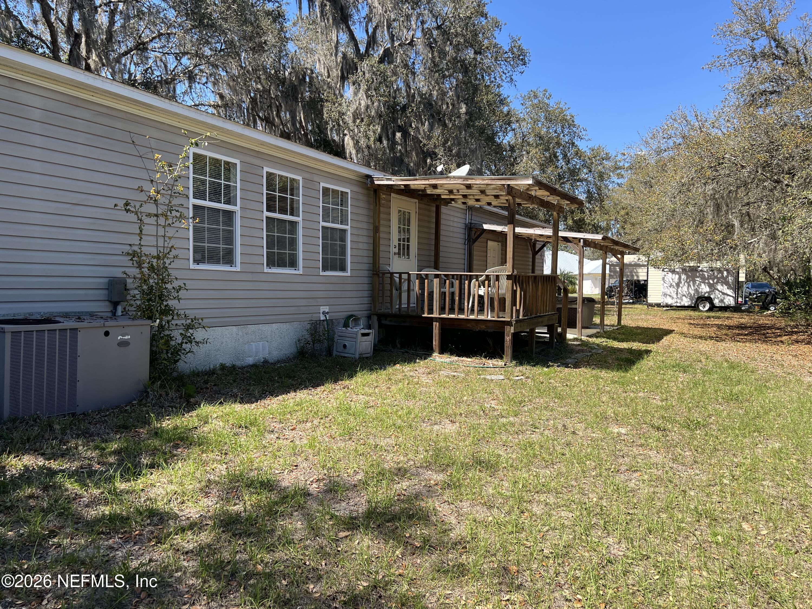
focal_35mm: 26
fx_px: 610
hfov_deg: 67.3
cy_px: 304
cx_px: 406
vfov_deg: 53.1
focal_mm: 5.7
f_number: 1.5
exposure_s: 1/1838
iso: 50
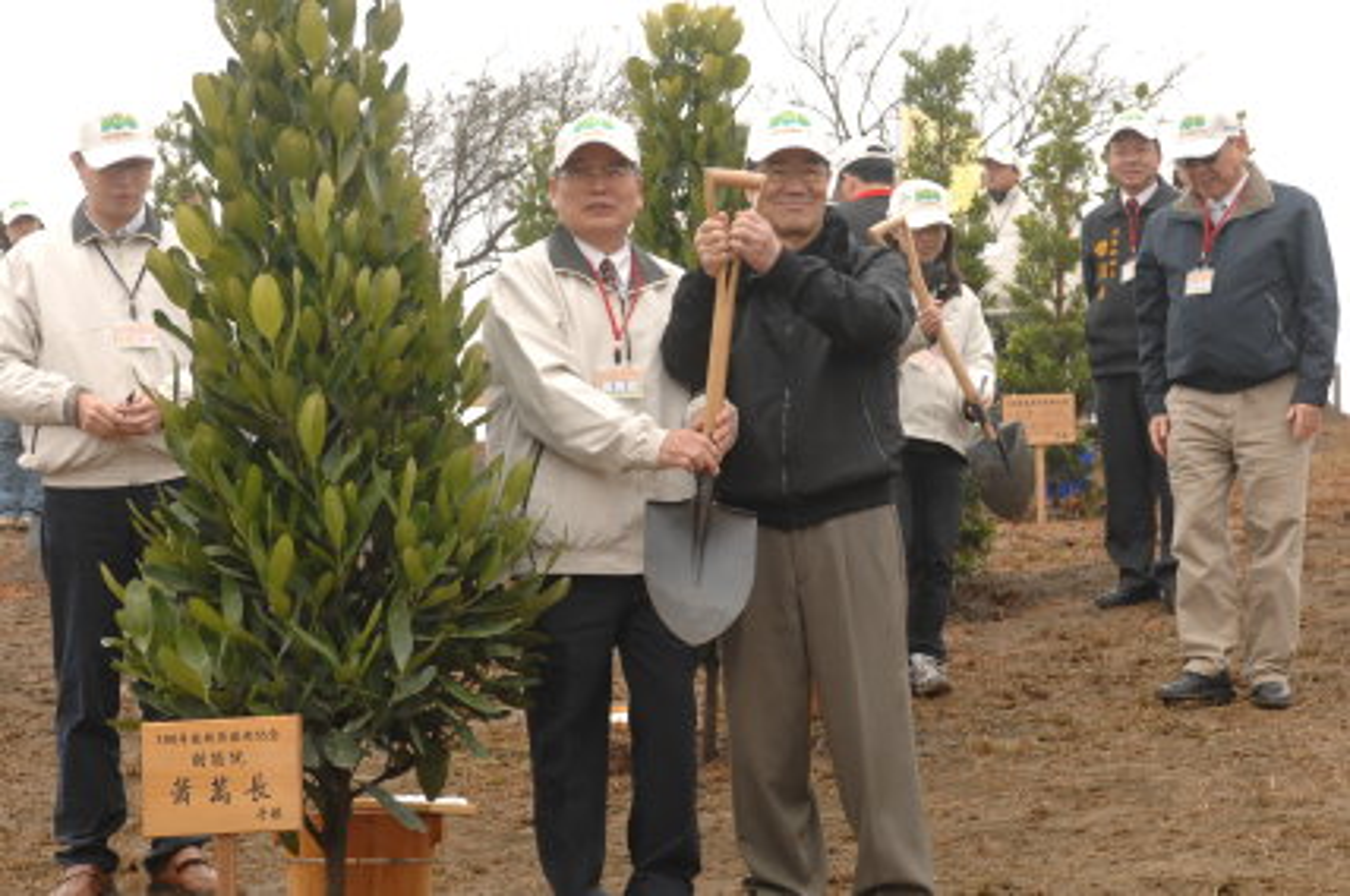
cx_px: 675
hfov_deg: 19.5
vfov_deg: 13.0
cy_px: 448
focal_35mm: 105
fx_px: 3932
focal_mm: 70
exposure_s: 1/250
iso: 500
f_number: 8
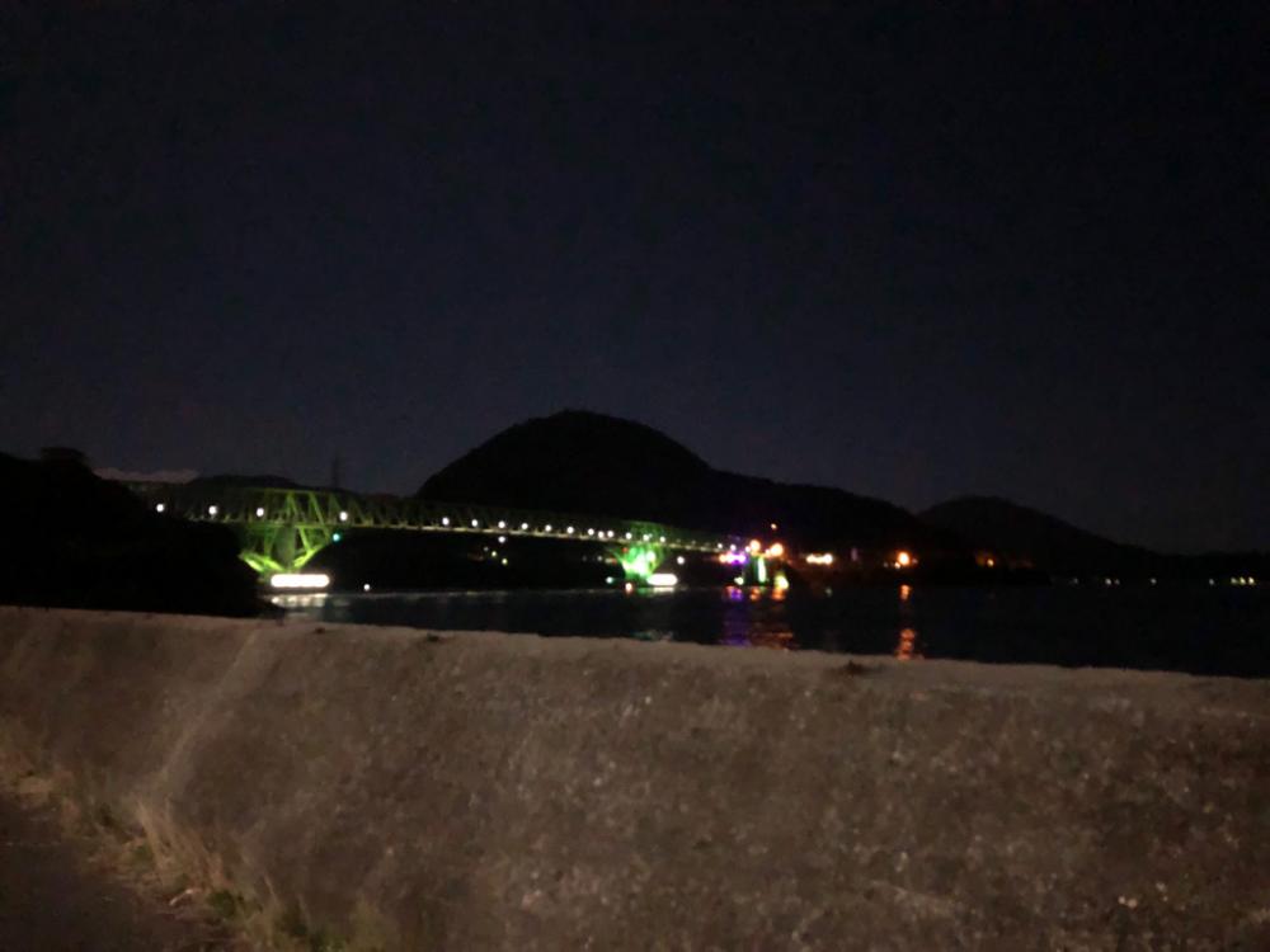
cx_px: 635
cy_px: 476
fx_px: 1027
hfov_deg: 63.4
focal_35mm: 28
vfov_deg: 49.7
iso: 2000
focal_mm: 3.99
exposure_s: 1/4
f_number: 1.8
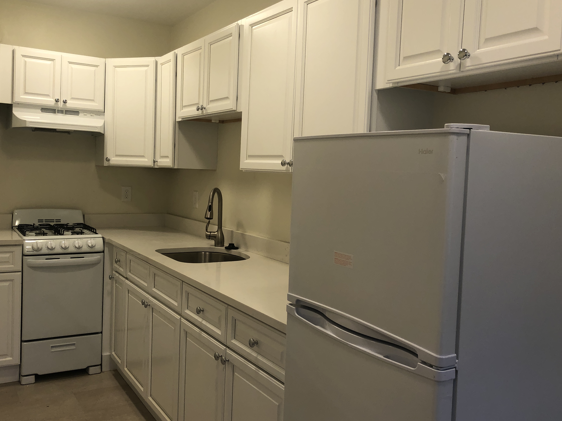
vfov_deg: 42.9
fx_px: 536
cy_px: 199
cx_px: 236
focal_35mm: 33
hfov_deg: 55.1
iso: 64
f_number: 1.8
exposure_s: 1/120
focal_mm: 4
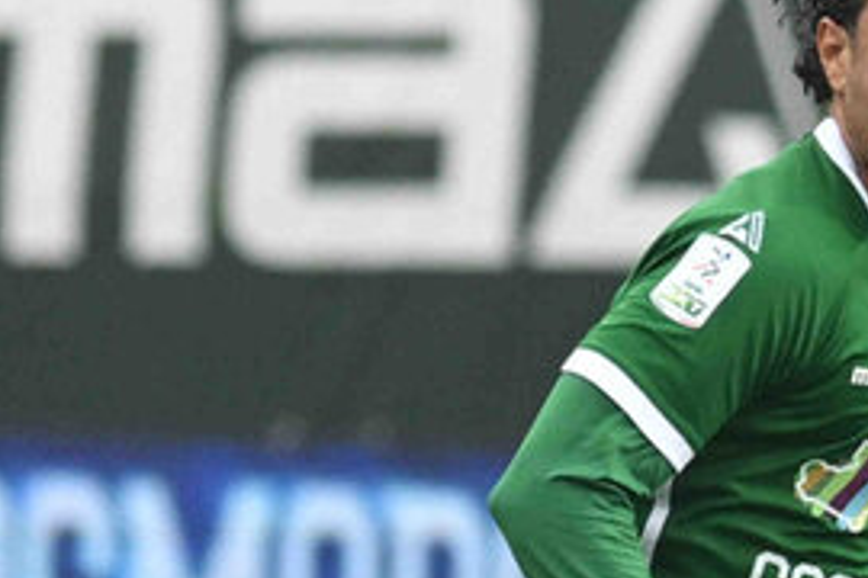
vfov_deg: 0.8
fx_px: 41082
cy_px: 886
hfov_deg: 1.2
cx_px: 1386
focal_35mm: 1704
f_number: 5.6
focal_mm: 300
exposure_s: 1/1250
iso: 1600
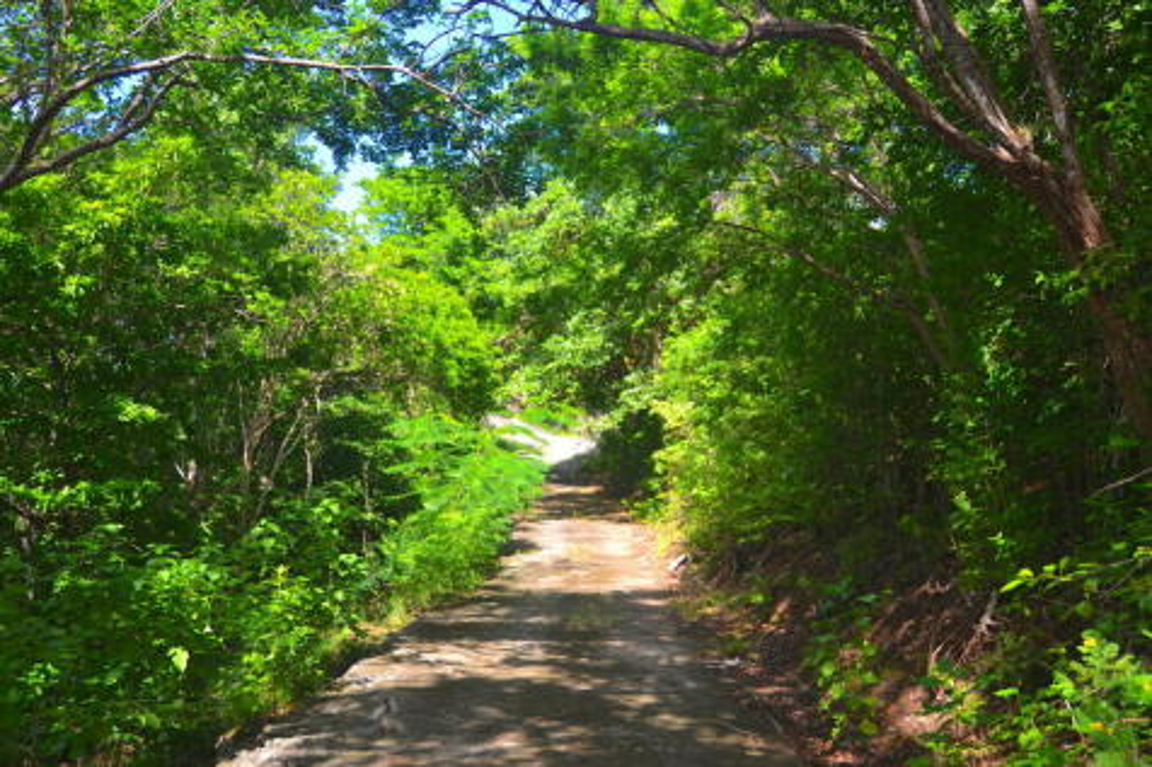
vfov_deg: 43.6
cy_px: 384
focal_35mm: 30
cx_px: 576
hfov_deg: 61.9
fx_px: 960
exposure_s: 1/160
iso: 100
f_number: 4
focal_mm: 20
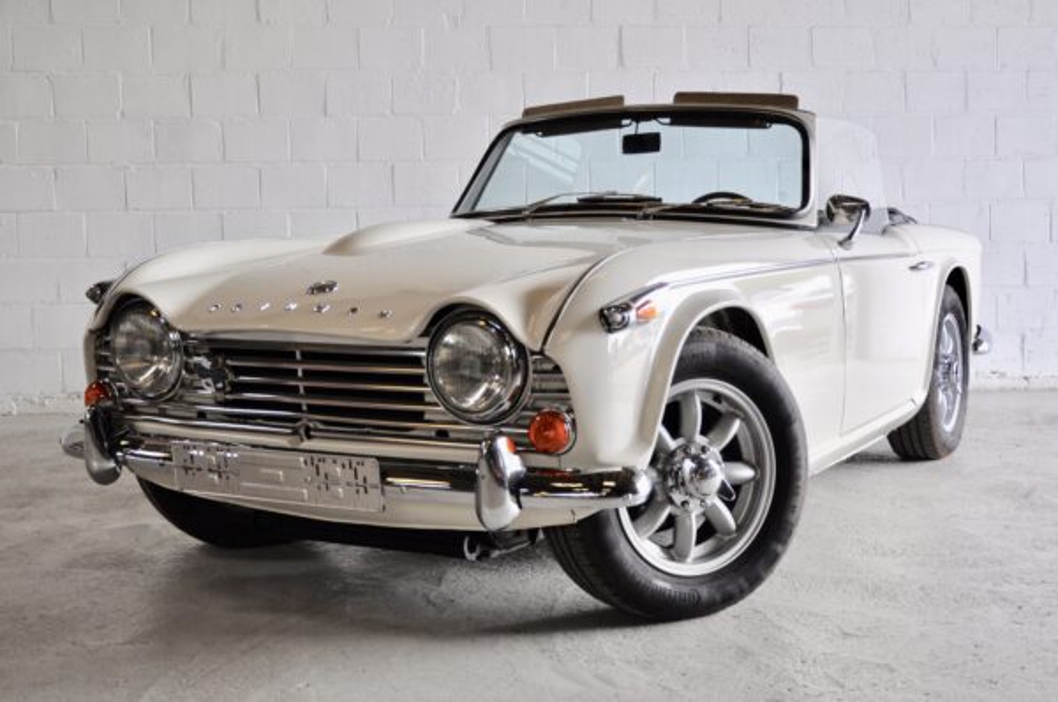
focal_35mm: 48
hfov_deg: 41.2
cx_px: 529
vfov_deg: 28.0
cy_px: 351
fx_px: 1408
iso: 400
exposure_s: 1/100
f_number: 5
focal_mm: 32
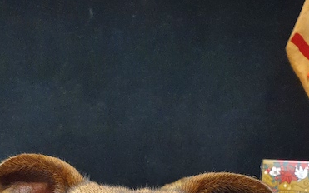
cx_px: 118
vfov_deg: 16.4
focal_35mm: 76
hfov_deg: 27.1
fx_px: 640
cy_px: 237
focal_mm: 4.32
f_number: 2.4
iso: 250
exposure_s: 1/100
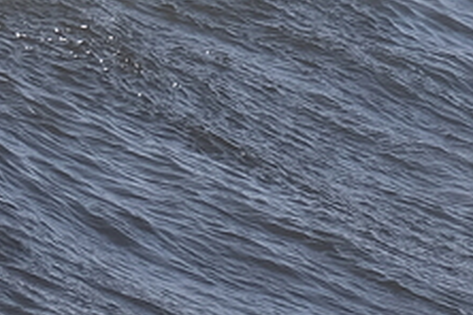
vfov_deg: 0.5
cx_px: -910
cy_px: 265
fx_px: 36655
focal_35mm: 2790
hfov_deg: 0.7
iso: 200
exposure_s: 1/2000
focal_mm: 258
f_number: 6.3
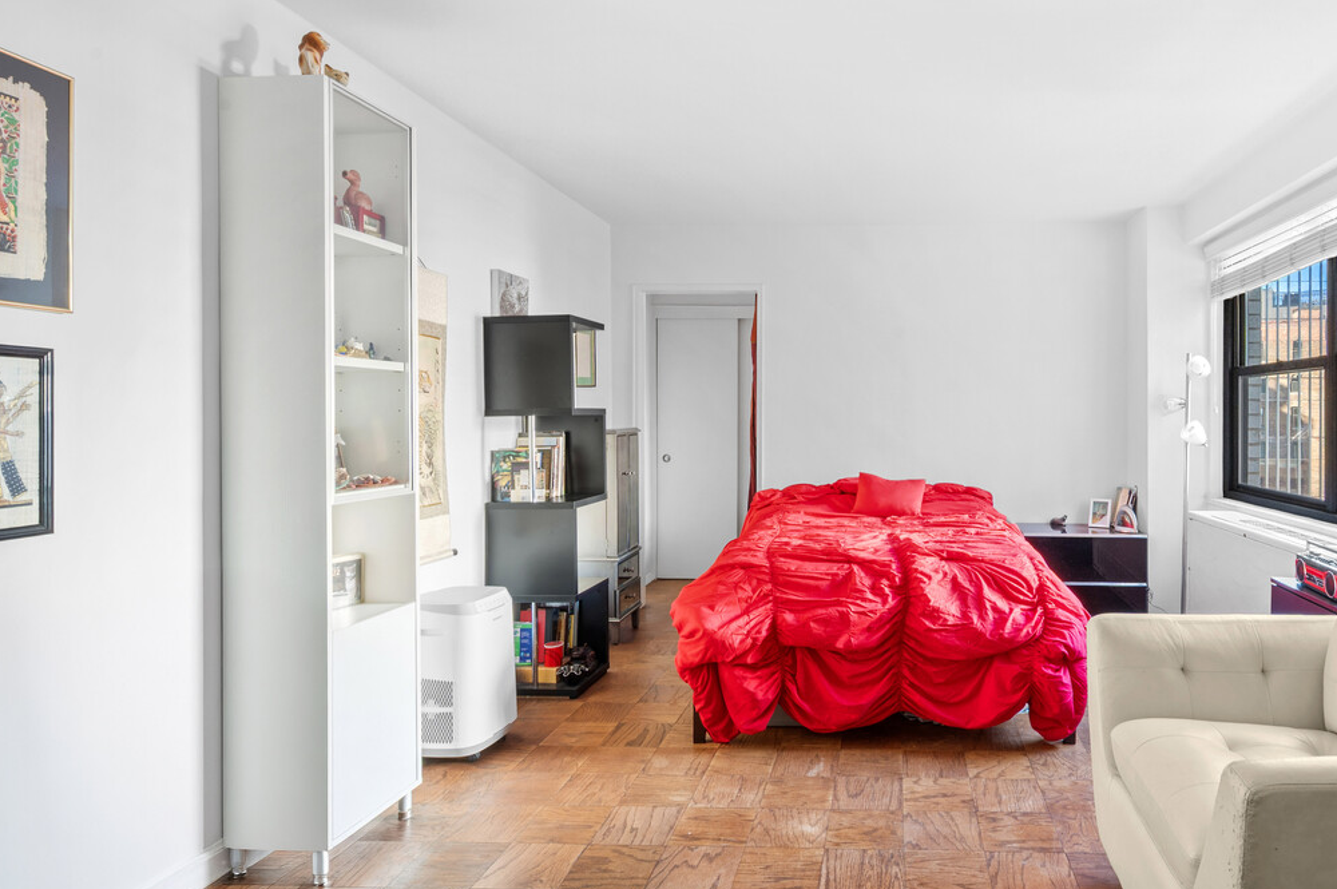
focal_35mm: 21
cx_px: 856
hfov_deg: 79.4
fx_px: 779
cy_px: 420
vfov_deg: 59.4
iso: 400
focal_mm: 14
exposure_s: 2
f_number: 13
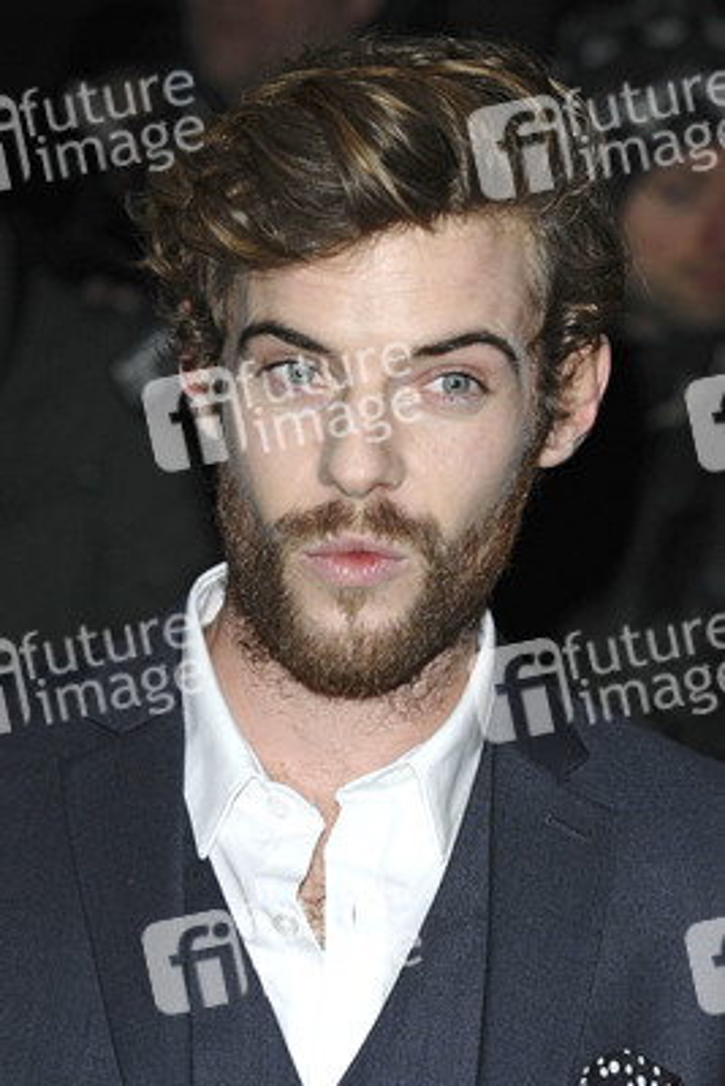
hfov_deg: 9.2
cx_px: 362
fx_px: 4527
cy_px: 543
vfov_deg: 13.7
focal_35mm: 150
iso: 320
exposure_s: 1/200
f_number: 5
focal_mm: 100
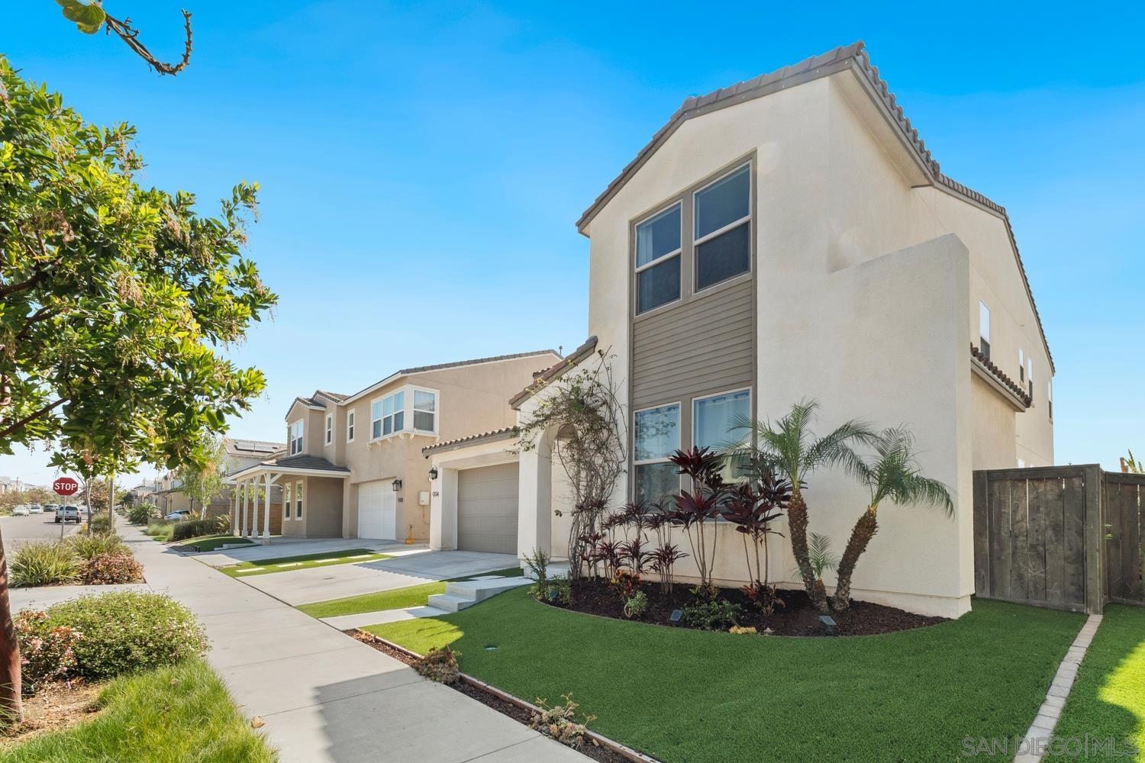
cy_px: 382
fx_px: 477
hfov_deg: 100.4
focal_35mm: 15
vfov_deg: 77.3
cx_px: 572
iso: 200
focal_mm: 10
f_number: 11
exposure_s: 1/50
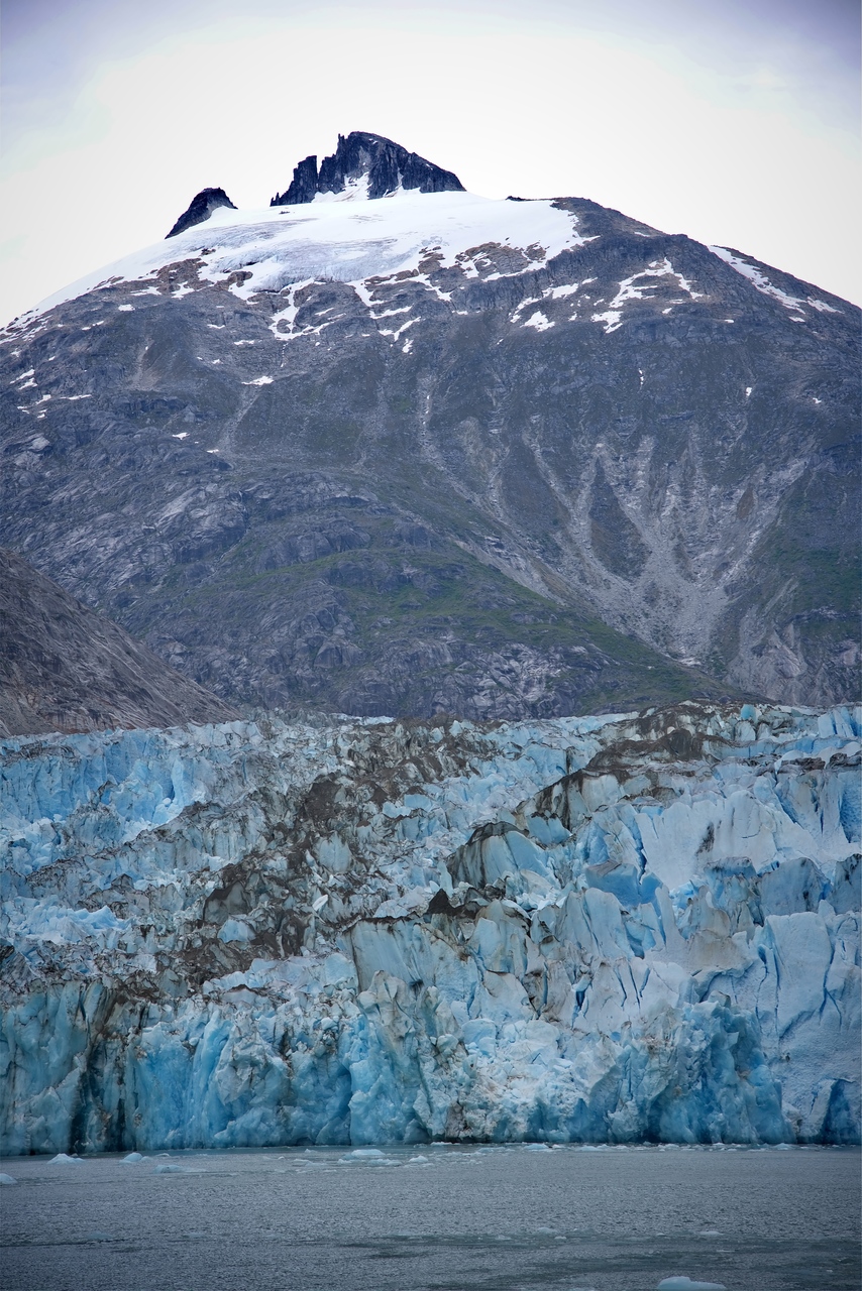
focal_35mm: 92
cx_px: 431
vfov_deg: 22.1
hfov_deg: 14.9
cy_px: 646
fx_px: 3302
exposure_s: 1/200
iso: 100
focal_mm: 92
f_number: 4.5
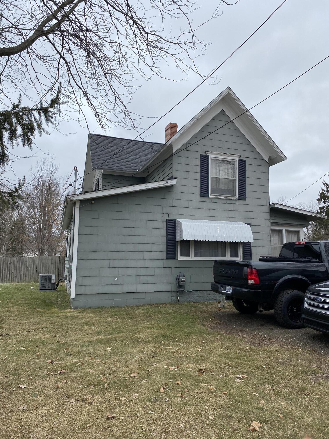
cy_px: 220
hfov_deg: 53.1
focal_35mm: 26
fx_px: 329
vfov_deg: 67.3
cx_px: 164
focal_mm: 4.25
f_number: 1.8
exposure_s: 1/747
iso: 32
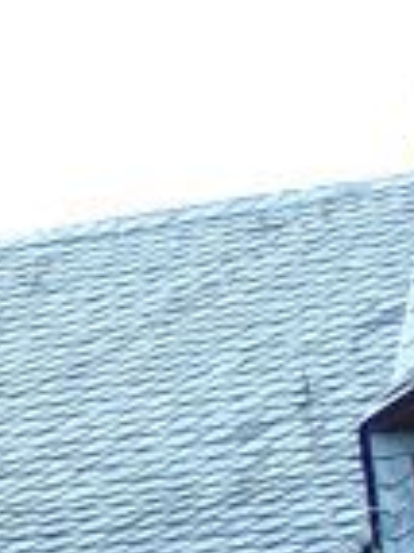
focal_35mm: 190
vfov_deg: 10.1
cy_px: 847
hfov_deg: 7.6
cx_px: -325
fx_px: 3034
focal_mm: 7.13
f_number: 2
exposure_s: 1/104
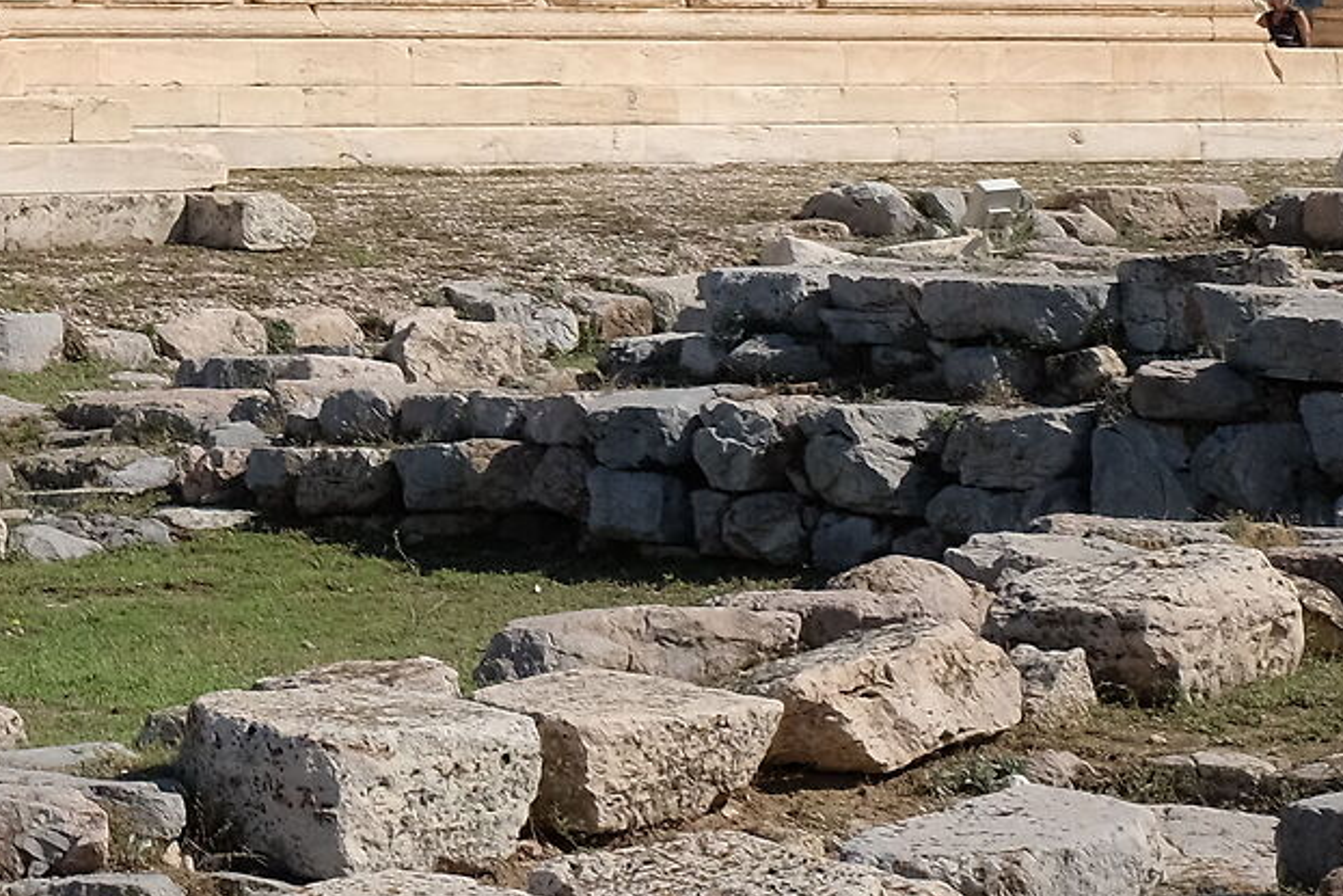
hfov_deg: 10.2
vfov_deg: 7.0
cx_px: -820
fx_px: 7201
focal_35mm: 193
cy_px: -477
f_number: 10
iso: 200
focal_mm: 33.2
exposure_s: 1/400
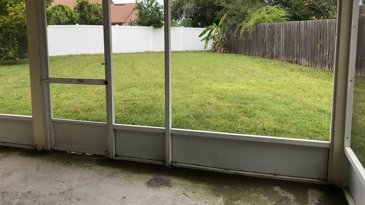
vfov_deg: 36.4
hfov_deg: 61.0
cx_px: 180
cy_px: 75
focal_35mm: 32
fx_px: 310
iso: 20
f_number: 1.8
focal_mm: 3.99
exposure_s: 1/509
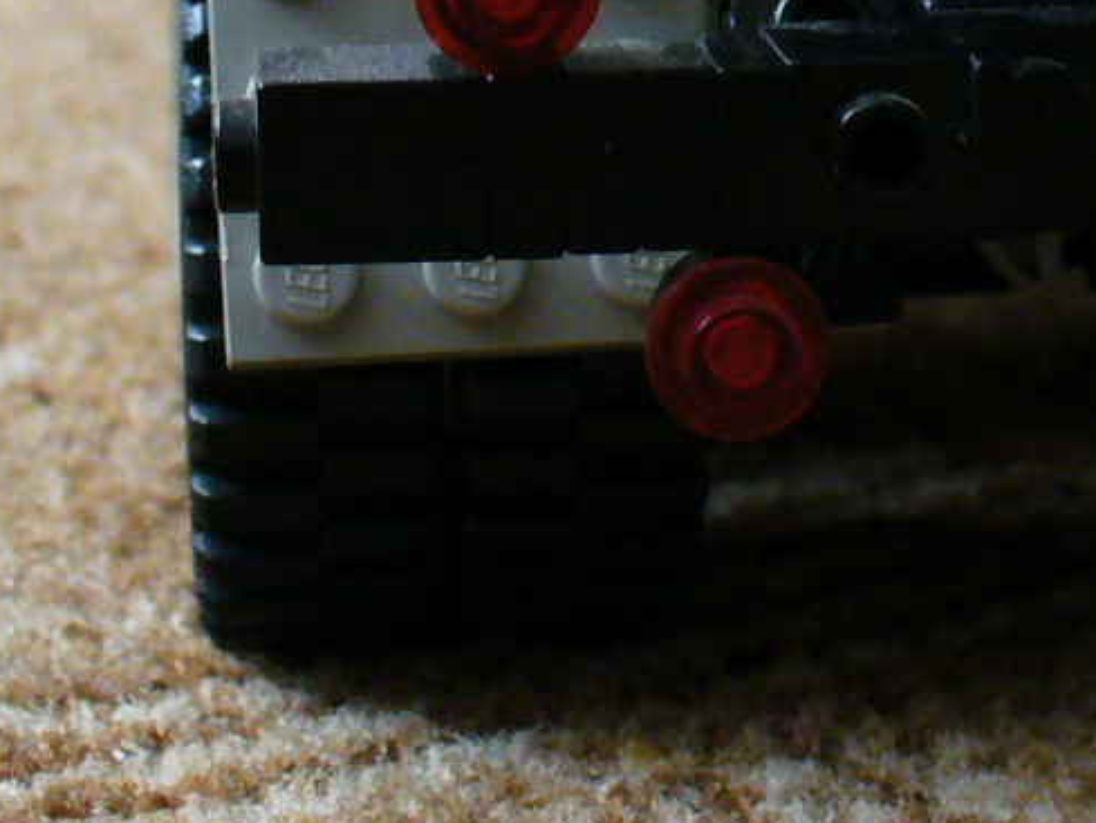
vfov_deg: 11.9
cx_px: 1053
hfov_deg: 16.0
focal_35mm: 121
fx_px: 3832
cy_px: -294
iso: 200
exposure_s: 1/20
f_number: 2.8
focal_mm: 6.1
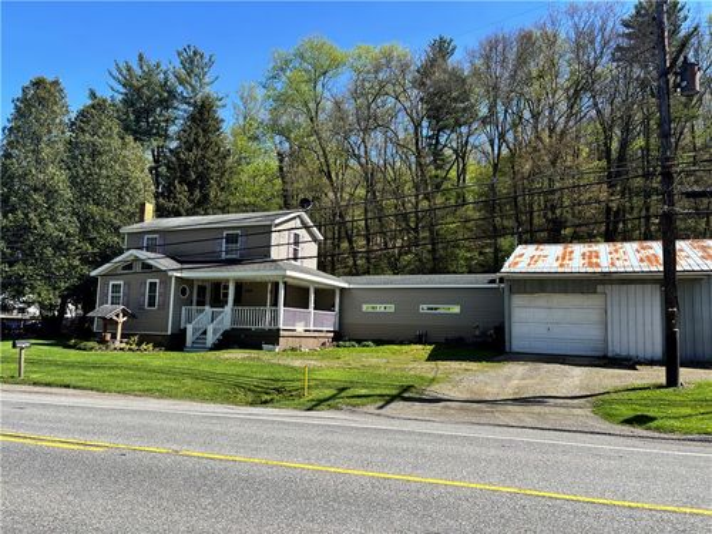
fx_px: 535
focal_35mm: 26
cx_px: 356
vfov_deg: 53.1
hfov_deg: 67.3
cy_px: 267
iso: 50
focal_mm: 5.96
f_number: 1.6
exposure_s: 1/1912
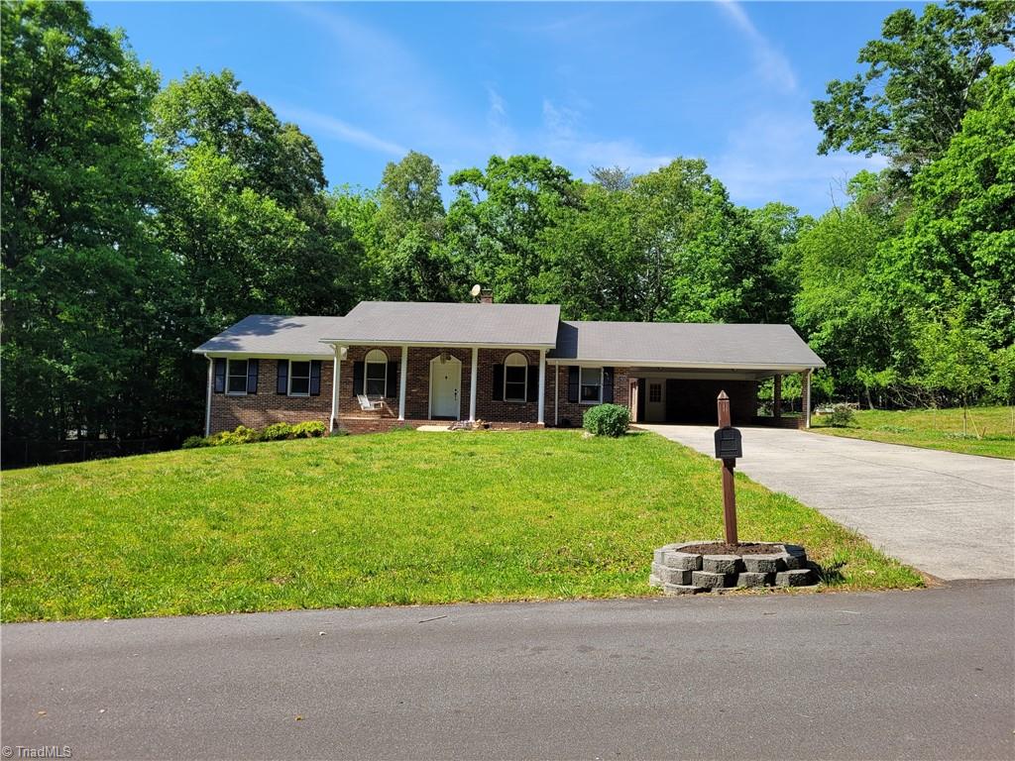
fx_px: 762
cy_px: 380
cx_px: 508
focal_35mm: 26
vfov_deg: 53.1
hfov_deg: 67.3
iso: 40
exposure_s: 1/1606
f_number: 1.8
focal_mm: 5.4
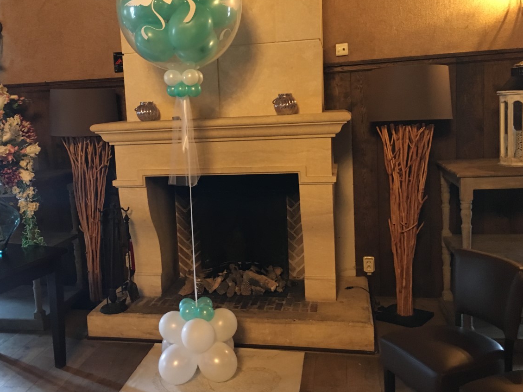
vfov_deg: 38.6
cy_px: 177
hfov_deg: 49.8
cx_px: 205
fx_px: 559
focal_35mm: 37
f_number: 2.2
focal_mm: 4.15
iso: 400
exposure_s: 1/17
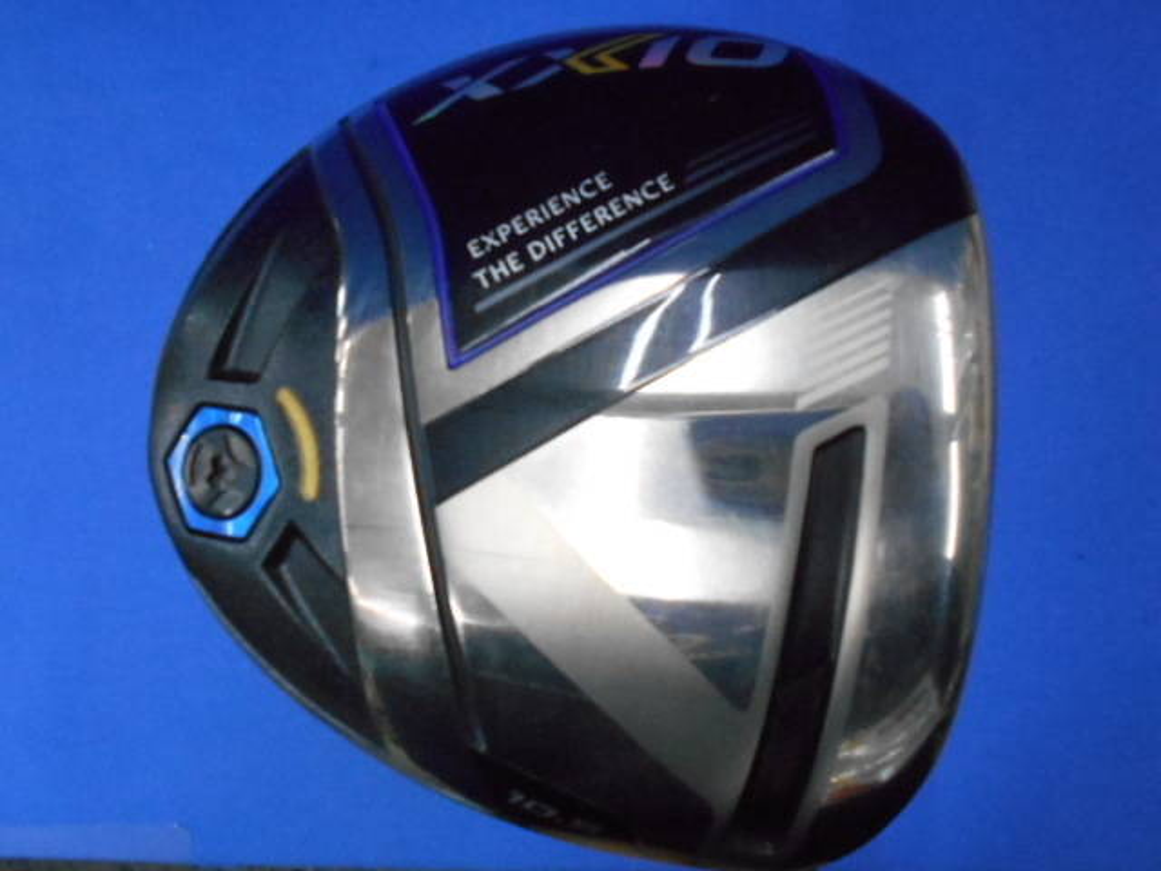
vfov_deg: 46.8
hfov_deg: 60.0
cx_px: 580
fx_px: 1006
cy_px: 436
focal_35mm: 30
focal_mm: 5.1
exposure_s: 1/125
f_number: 3.4
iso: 800
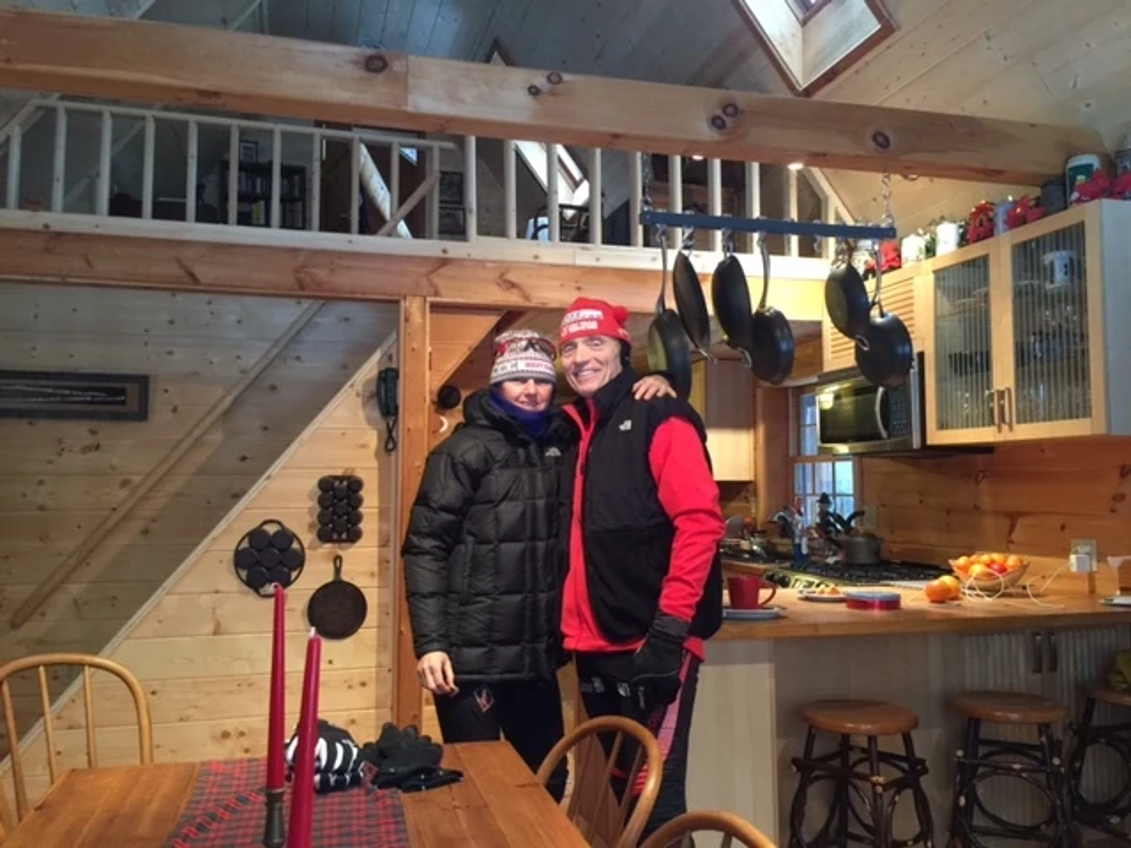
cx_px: 566
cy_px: 424
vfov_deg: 48.2
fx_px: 948
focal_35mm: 29
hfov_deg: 61.7
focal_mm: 4.15
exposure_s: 1/10
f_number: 2.2
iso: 100
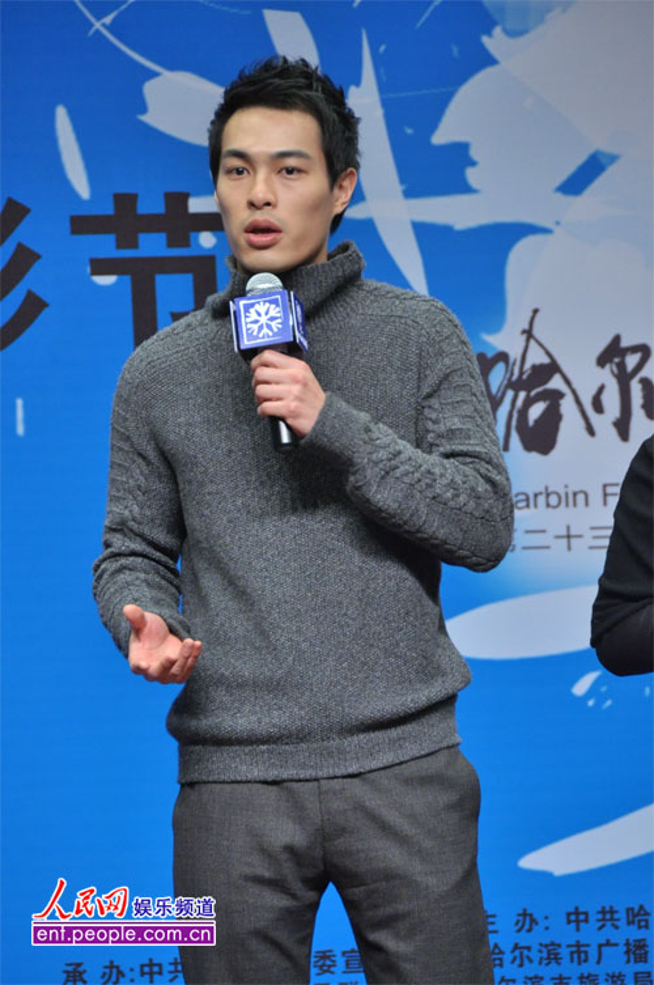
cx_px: 327
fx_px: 8197
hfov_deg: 4.6
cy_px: 492
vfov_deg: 6.9
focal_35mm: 300
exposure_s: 1/100
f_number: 5.6
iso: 1250
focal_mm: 200
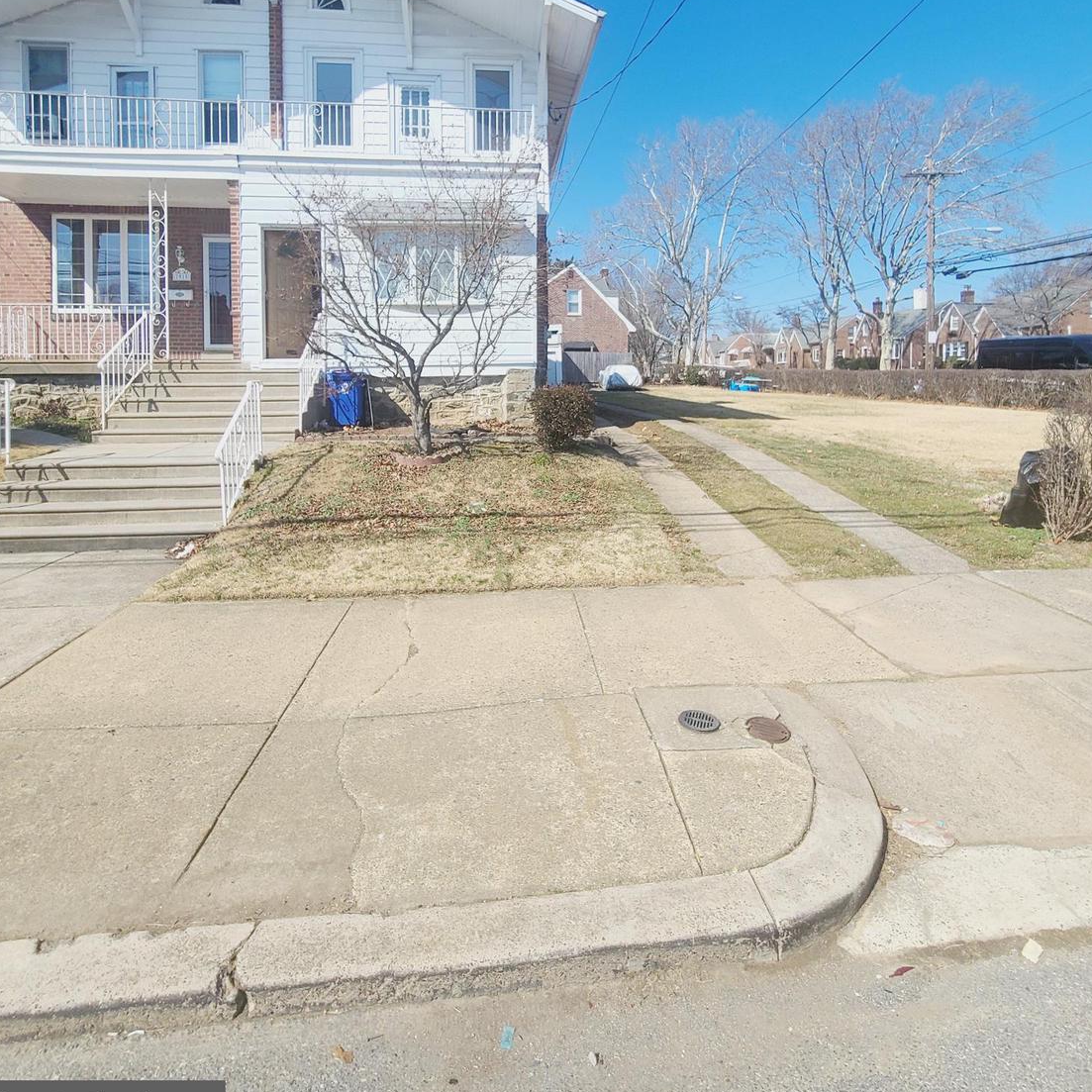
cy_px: 401
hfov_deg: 87.4
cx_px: 548
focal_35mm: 16
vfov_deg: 85.5
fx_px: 571
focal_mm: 2.2
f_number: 2.2
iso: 50
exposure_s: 1/1957
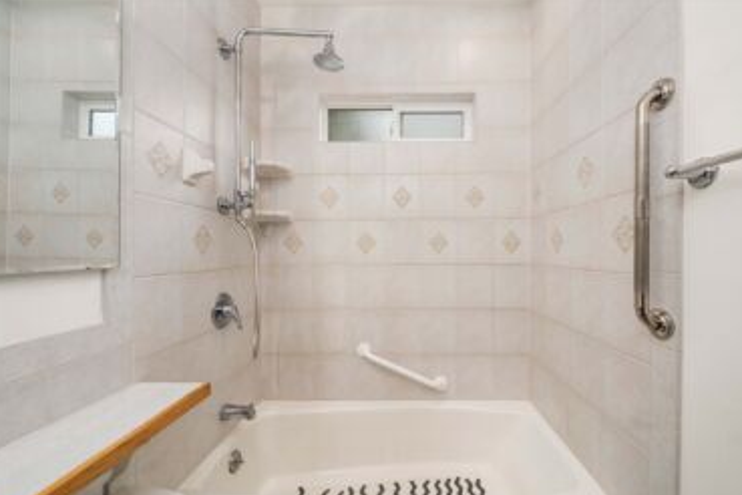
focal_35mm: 13
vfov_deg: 85.3
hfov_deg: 108.2
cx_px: 392
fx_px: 268
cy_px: 265
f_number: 7.1
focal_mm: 12
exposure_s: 1/60
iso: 125
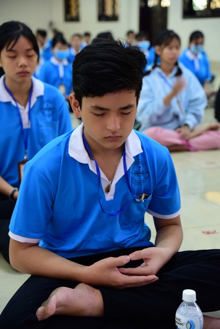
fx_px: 641
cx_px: 110
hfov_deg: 19.5
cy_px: 164
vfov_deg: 28.8
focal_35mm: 70
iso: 1250
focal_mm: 70
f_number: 4.5
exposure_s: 1/40
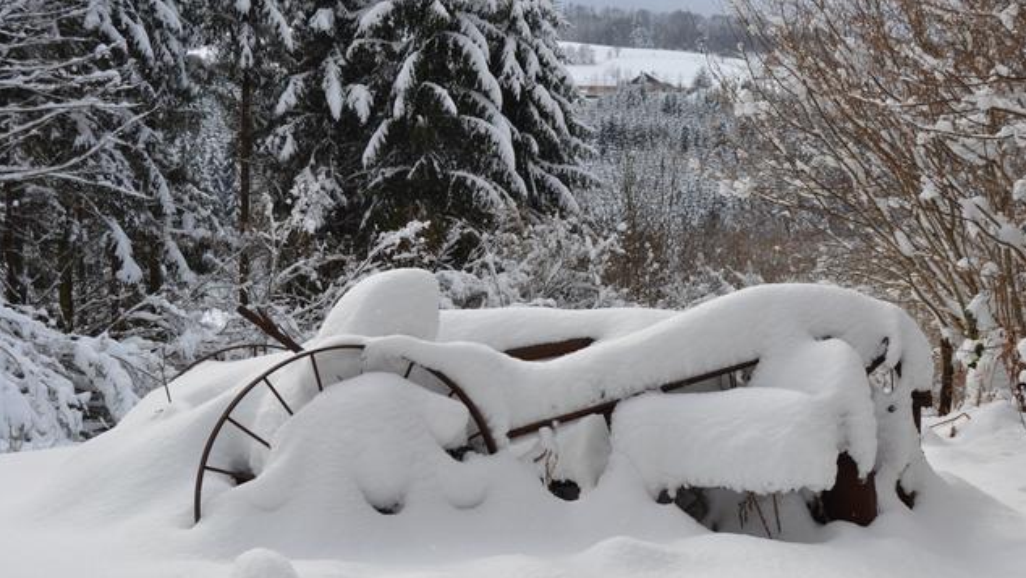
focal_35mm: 56
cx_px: 513
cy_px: 344
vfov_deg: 21.6
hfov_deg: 37.5
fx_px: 1511
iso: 100
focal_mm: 35
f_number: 8
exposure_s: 1/250
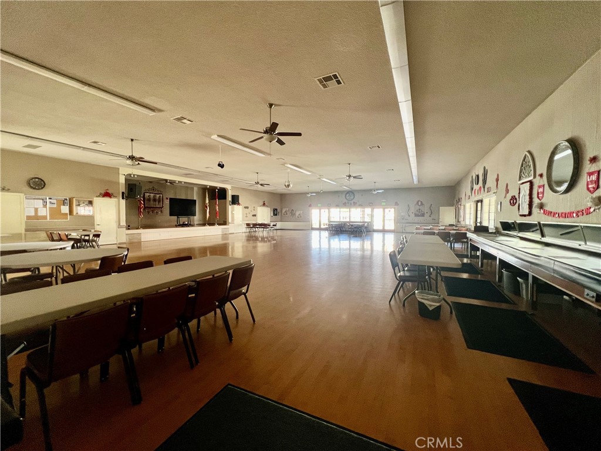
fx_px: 226
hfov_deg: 106.2
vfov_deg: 89.9
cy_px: 226
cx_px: 300
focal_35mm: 13
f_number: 1.8
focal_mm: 1.57
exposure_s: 1/60
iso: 160
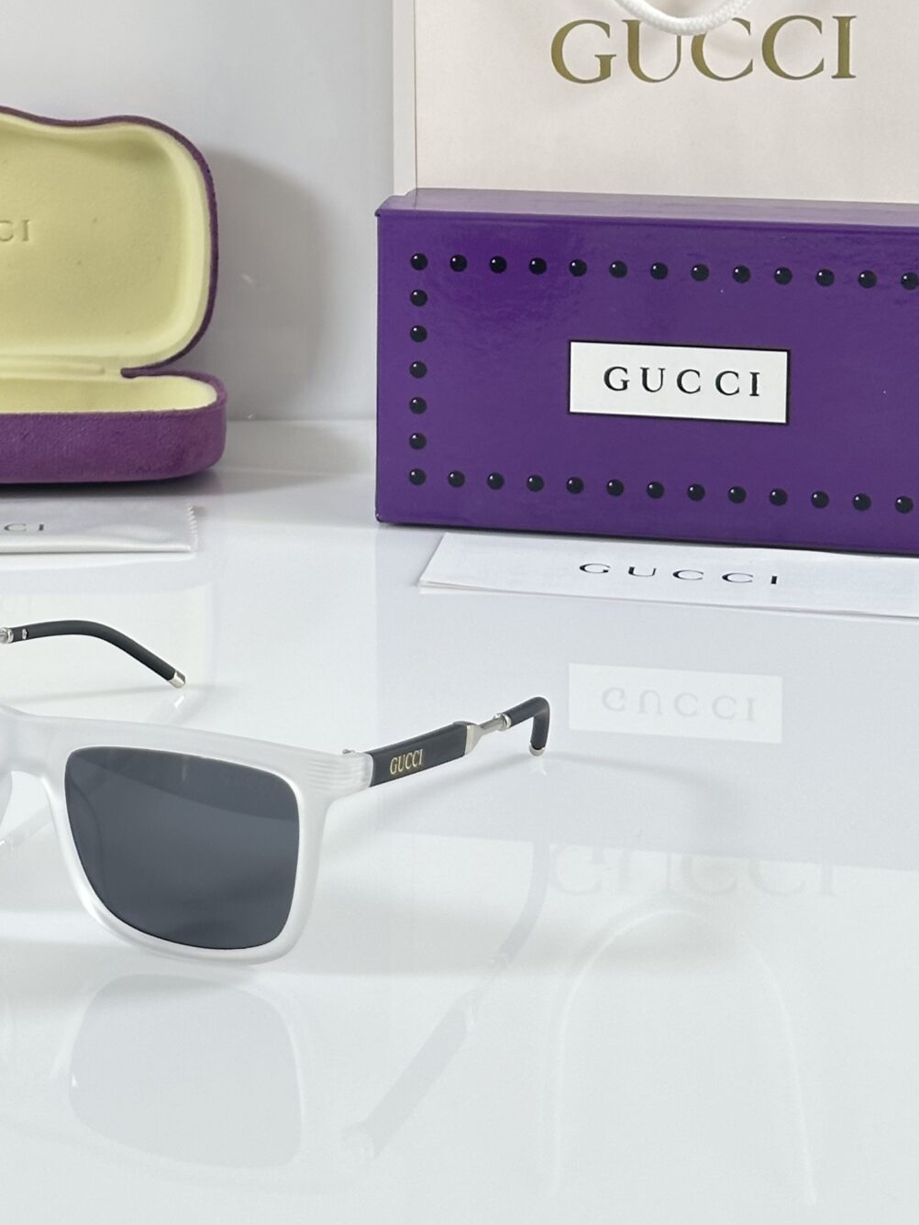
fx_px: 3257
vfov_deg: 20.9
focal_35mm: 92
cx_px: 95
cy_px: 141
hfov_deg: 15.9
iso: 80
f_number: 1.78
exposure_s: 1/109
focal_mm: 6.86
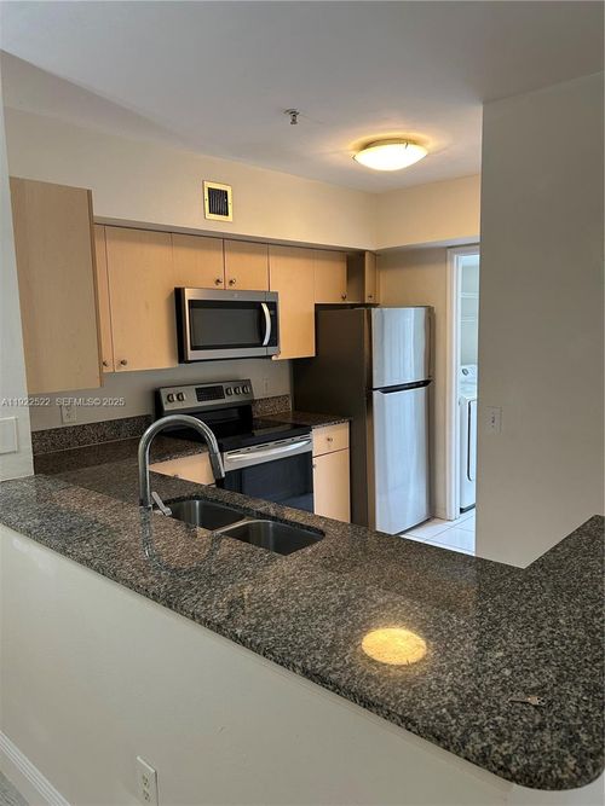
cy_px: 403
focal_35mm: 26
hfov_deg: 53.0
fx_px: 606
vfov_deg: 67.3
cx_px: 302
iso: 100
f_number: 1.5
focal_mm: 5.7
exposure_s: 1/60
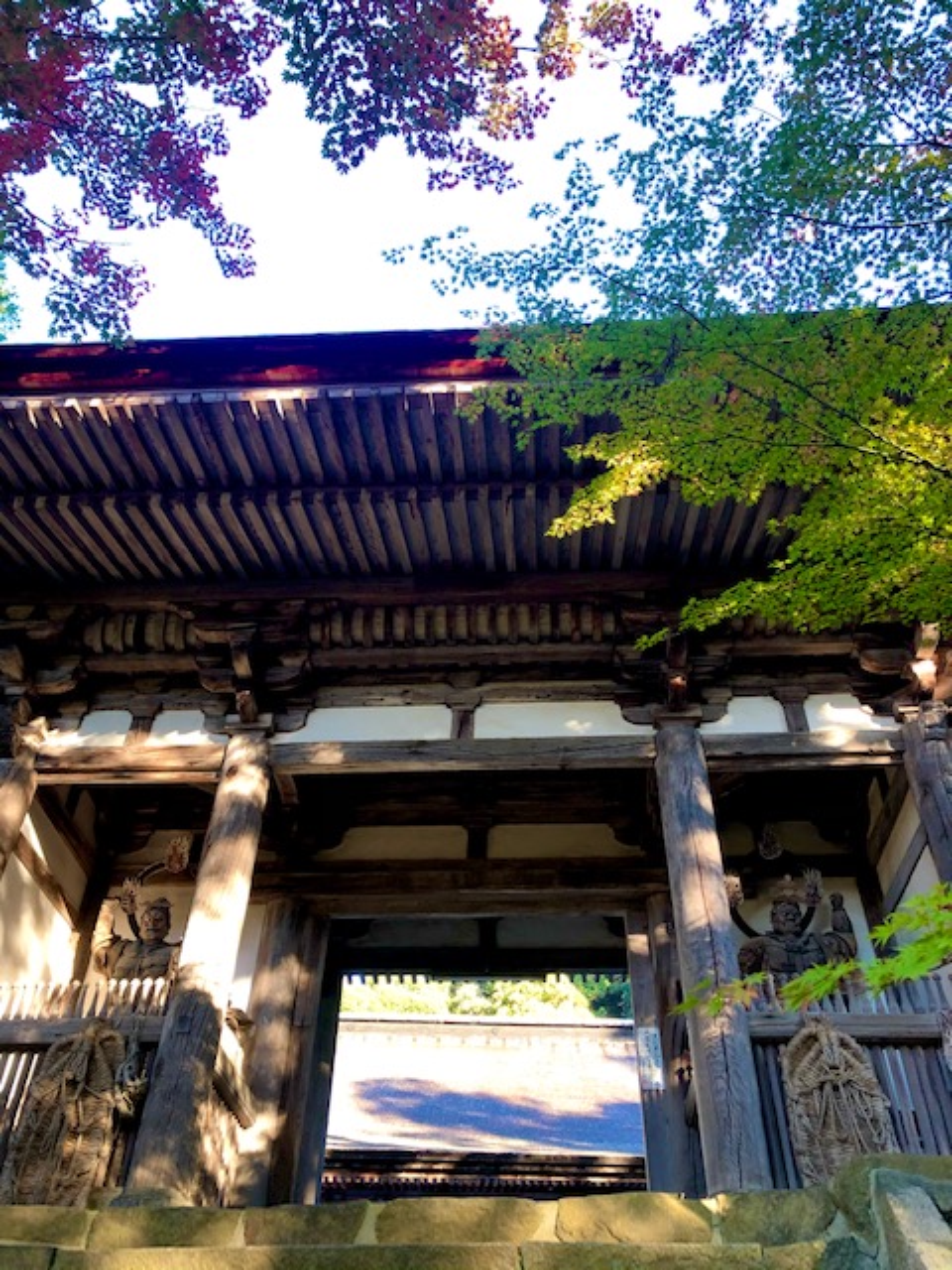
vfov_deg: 63.4
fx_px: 1027
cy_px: 635
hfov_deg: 49.7
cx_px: 476
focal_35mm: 28
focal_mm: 3.99
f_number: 1.8
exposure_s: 1/40
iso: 20
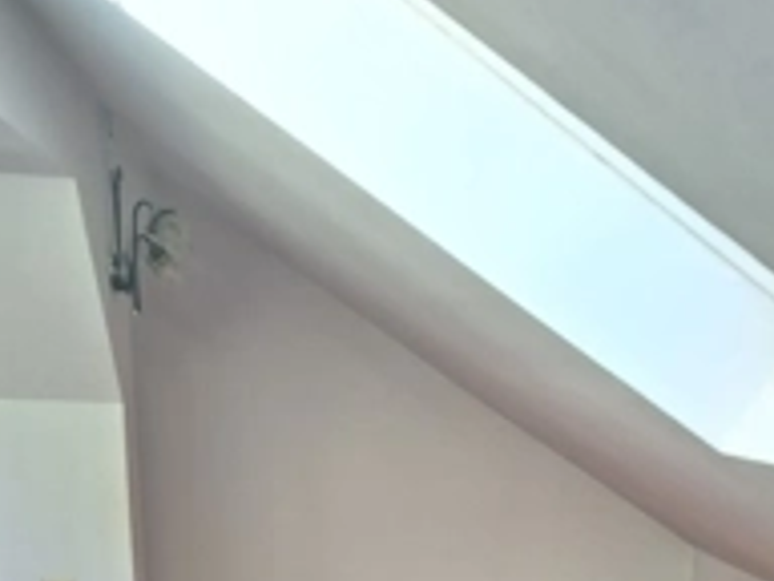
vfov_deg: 26.7
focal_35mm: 48
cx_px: 476
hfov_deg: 39.4
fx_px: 1073
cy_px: 706
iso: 50
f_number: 1.8
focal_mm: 5.54
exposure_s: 1/60
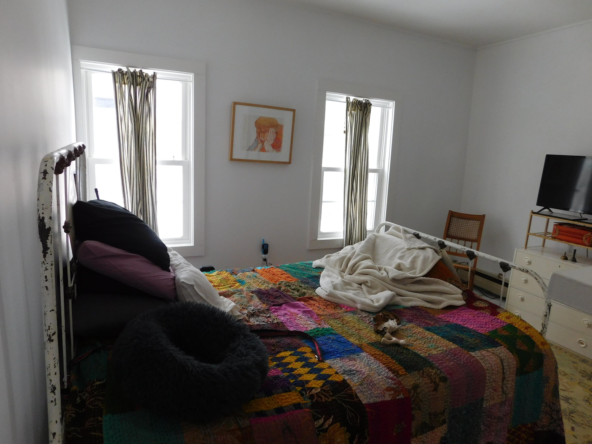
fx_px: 393
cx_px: 296
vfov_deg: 58.9
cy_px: 222
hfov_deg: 73.9
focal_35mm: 23
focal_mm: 4
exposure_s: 1/30
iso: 160
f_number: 3
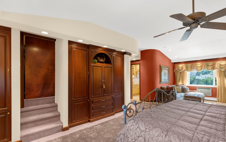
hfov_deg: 94.3
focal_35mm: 17
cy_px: 78
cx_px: 116
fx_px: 105
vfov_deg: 67.9
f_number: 7.1
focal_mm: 16
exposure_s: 1/80
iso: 800
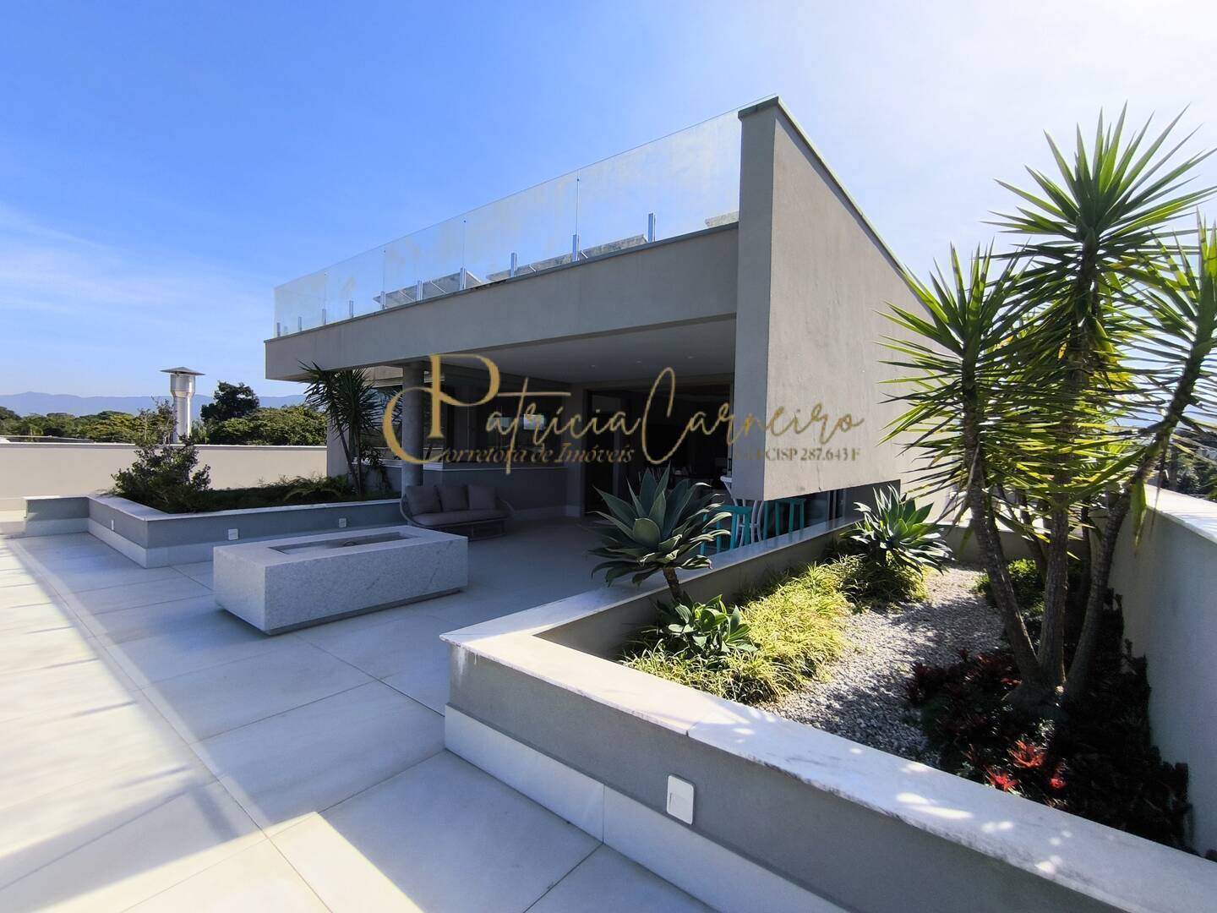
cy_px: 456
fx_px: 563
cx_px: 608
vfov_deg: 78.1
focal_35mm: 16
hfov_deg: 94.5
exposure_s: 1/1863
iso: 50
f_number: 2.2
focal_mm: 1.65
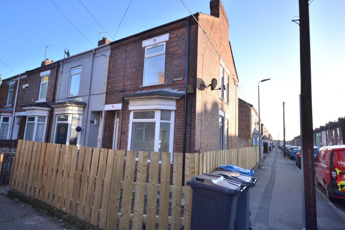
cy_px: 115
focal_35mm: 18
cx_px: 172
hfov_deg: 90.0
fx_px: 173
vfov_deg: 67.4
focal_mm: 12
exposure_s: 1/125
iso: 100
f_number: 5.6
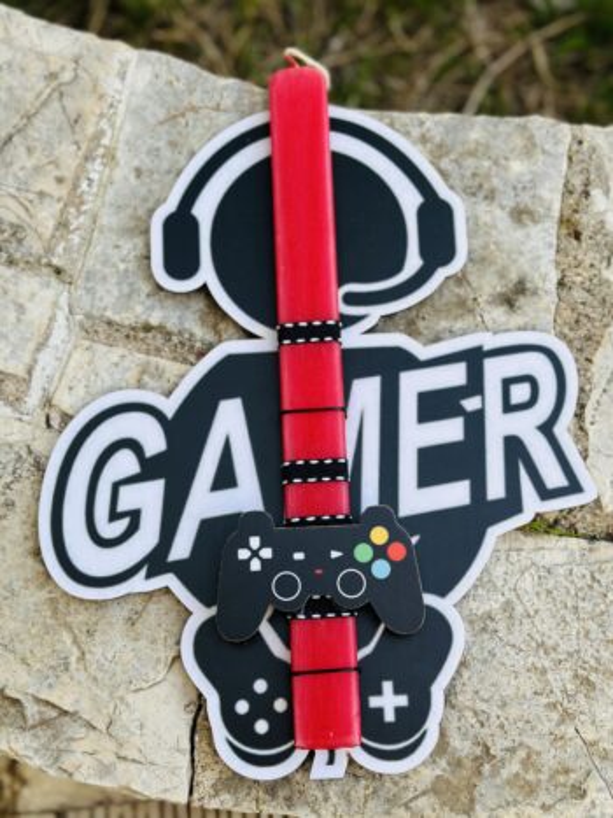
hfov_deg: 30.3
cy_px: 409
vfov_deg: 39.7
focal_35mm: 48
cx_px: 306
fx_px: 1134
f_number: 1.78
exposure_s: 1/1085
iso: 80
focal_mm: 6.86
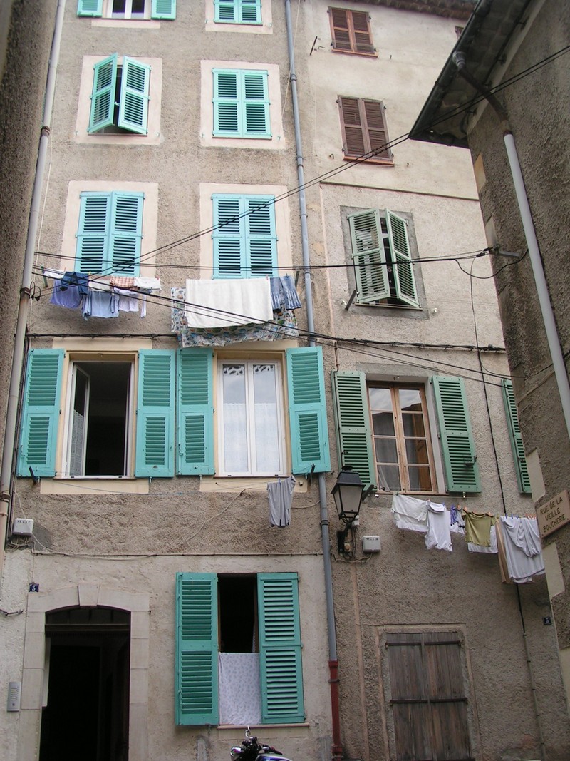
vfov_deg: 49.0
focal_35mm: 38
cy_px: 380
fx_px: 834
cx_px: 285
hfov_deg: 37.7
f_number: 5.6
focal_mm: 5.8
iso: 50
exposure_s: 1/160
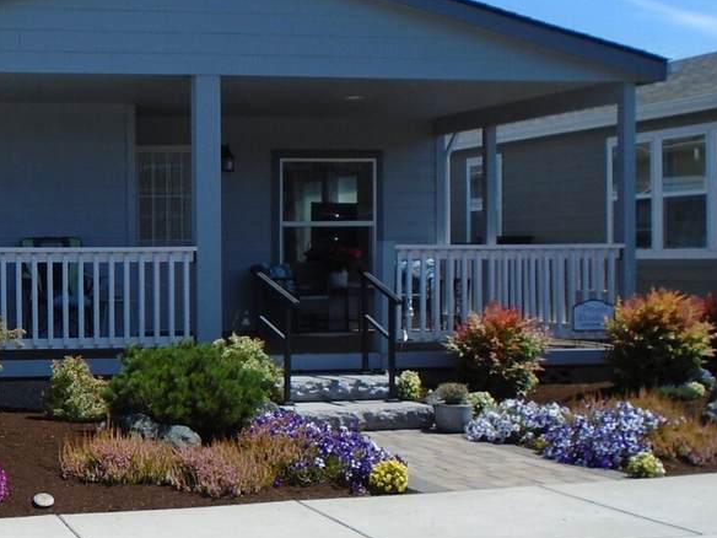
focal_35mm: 68
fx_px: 1408
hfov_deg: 27.1
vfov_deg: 21.6
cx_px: 15
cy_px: 290
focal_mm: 5.5
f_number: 3.5
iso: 100
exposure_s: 1/1000
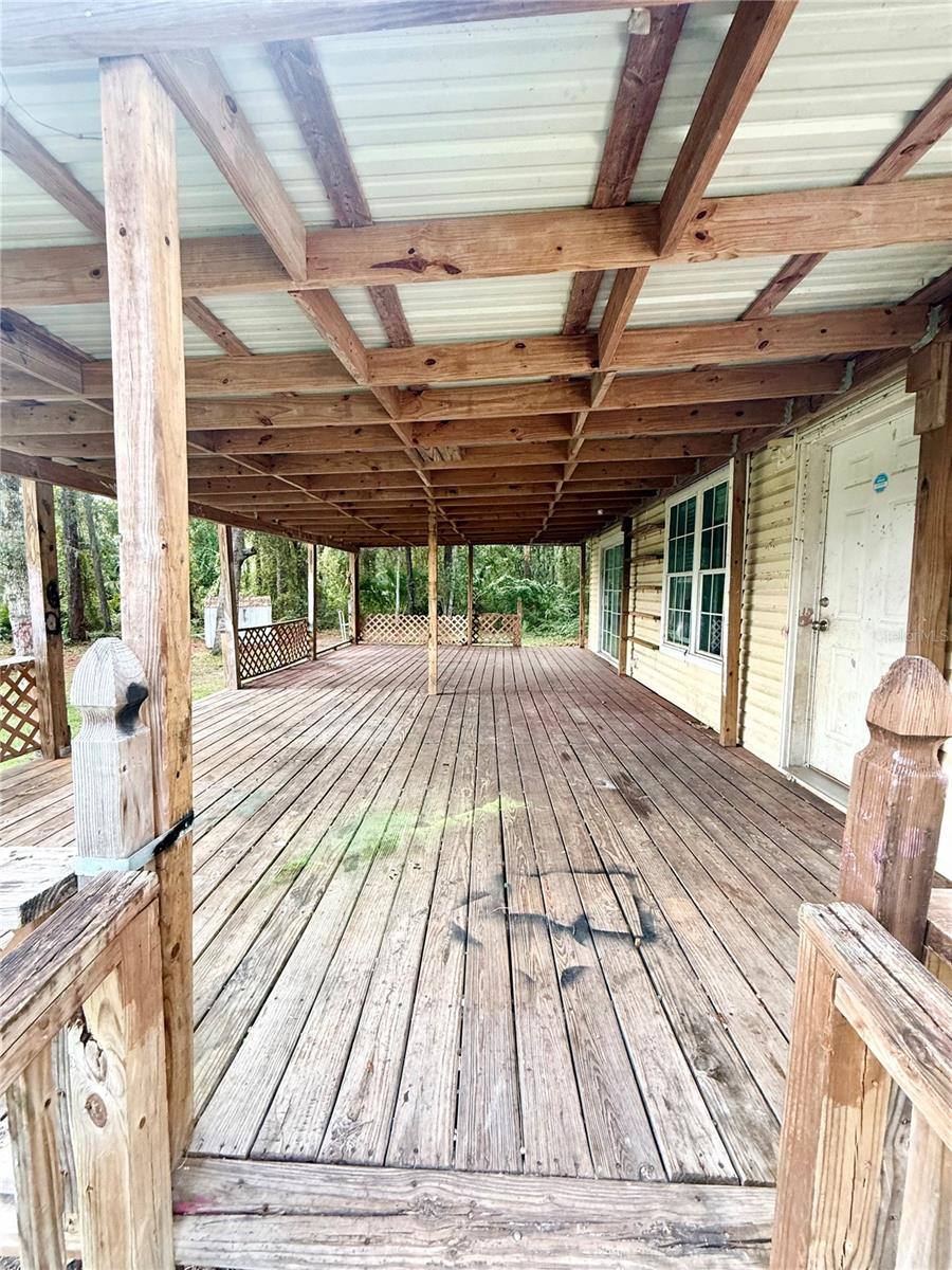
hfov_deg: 85.7
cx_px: 476
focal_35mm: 14
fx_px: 513
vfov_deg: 102.1
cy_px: 635
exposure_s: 1/99
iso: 200
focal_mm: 2.22
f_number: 2.2
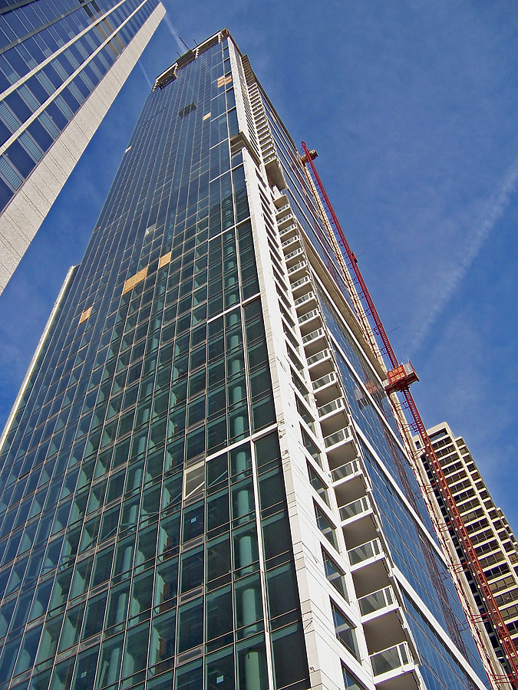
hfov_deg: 42.9
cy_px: 345
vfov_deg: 55.4
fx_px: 658
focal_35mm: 33
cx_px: 259
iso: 80
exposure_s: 1/750
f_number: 3.4
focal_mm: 5.5
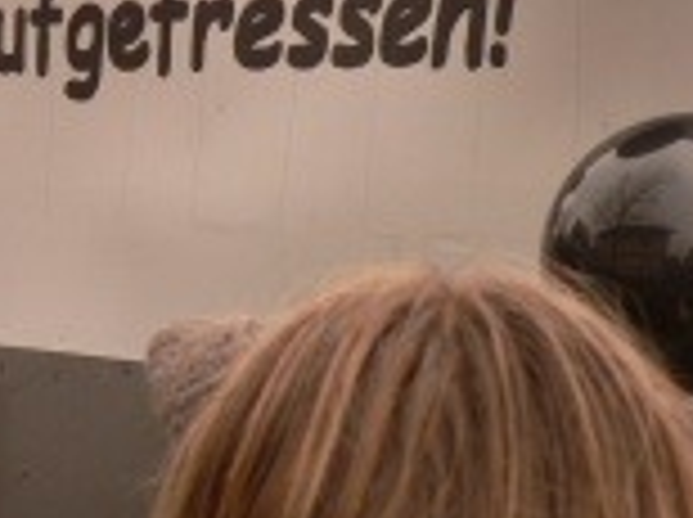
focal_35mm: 146
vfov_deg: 10.0
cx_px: -58
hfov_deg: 13.3
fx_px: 2918
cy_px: -16
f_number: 3.2
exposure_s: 1/100
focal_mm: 9.9
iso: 80
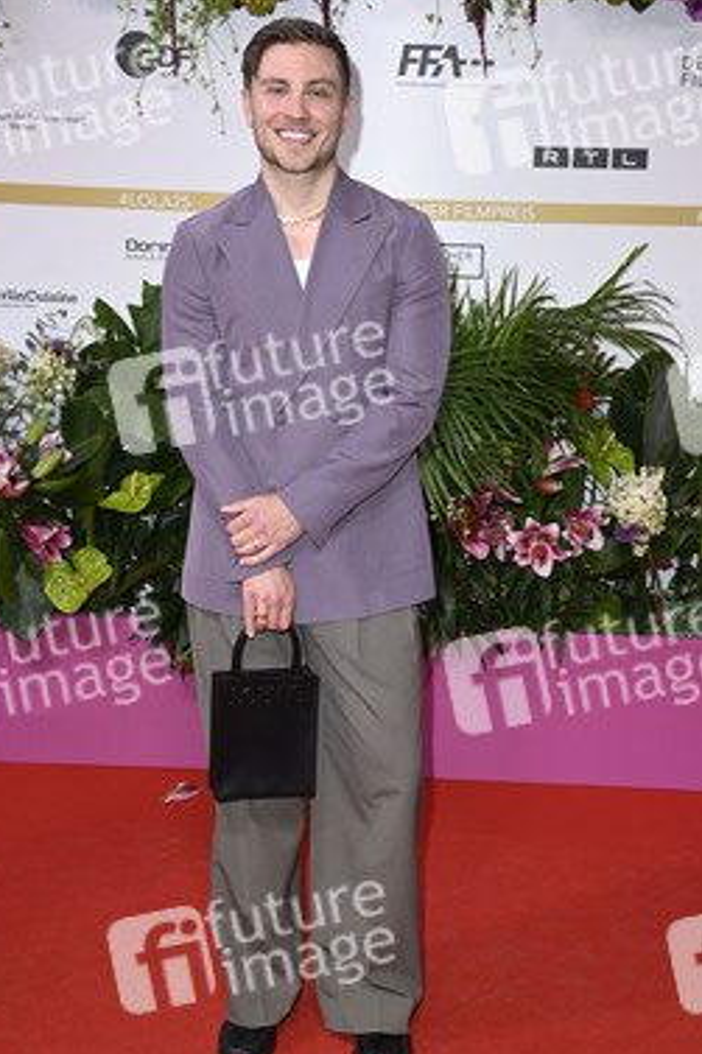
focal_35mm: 53
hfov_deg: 25.5
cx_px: 333
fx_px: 1552
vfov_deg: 37.5
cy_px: 528
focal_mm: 50
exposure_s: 1/200
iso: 640
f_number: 6.3
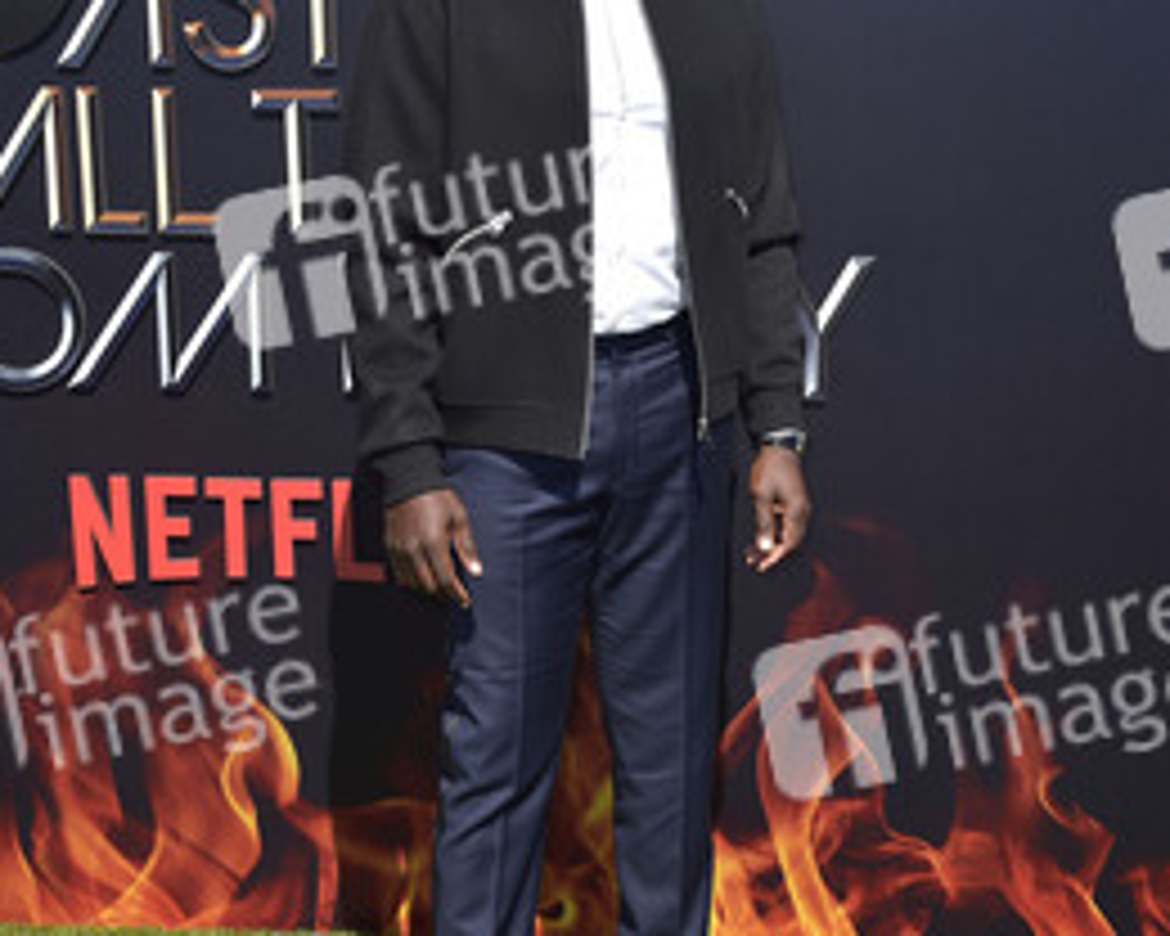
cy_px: 468
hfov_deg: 36.0
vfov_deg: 29.1
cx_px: 578
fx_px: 1801
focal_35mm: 52
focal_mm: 36
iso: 200
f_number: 8
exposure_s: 1/250
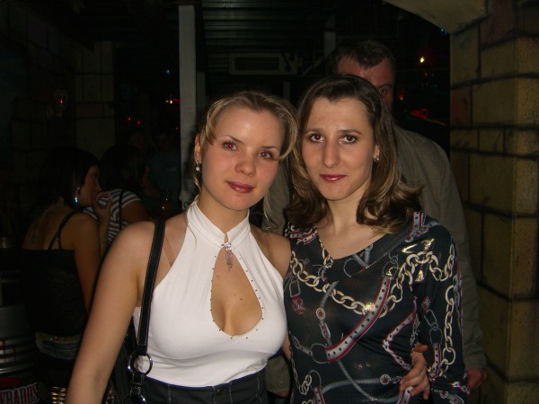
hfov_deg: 49.0
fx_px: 592
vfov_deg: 37.7
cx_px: 270
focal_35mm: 38
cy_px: 202
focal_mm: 7.9
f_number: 2.8
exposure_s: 1/60
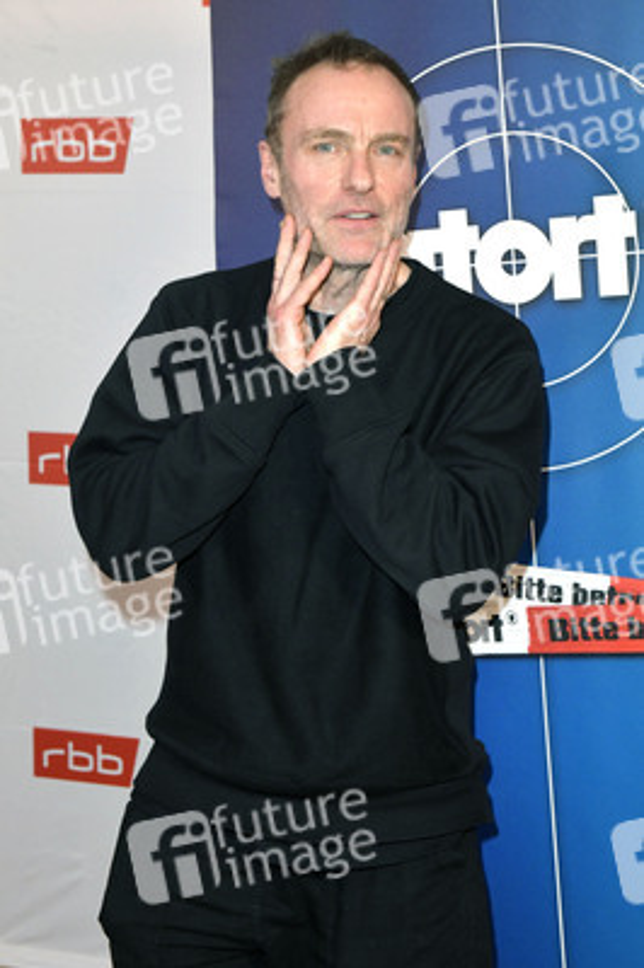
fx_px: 1398
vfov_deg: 38.2
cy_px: 484
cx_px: 322
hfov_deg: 25.9
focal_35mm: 52
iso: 2500
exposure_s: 1/200
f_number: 6.3
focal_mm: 52
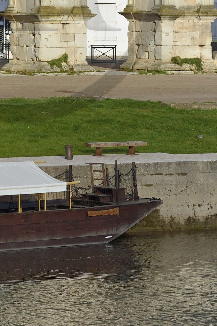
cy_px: -27
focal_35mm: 295
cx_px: 17
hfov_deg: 4.6
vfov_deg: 7.0
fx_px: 2671
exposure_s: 1/250
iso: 200
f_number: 13
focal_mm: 125
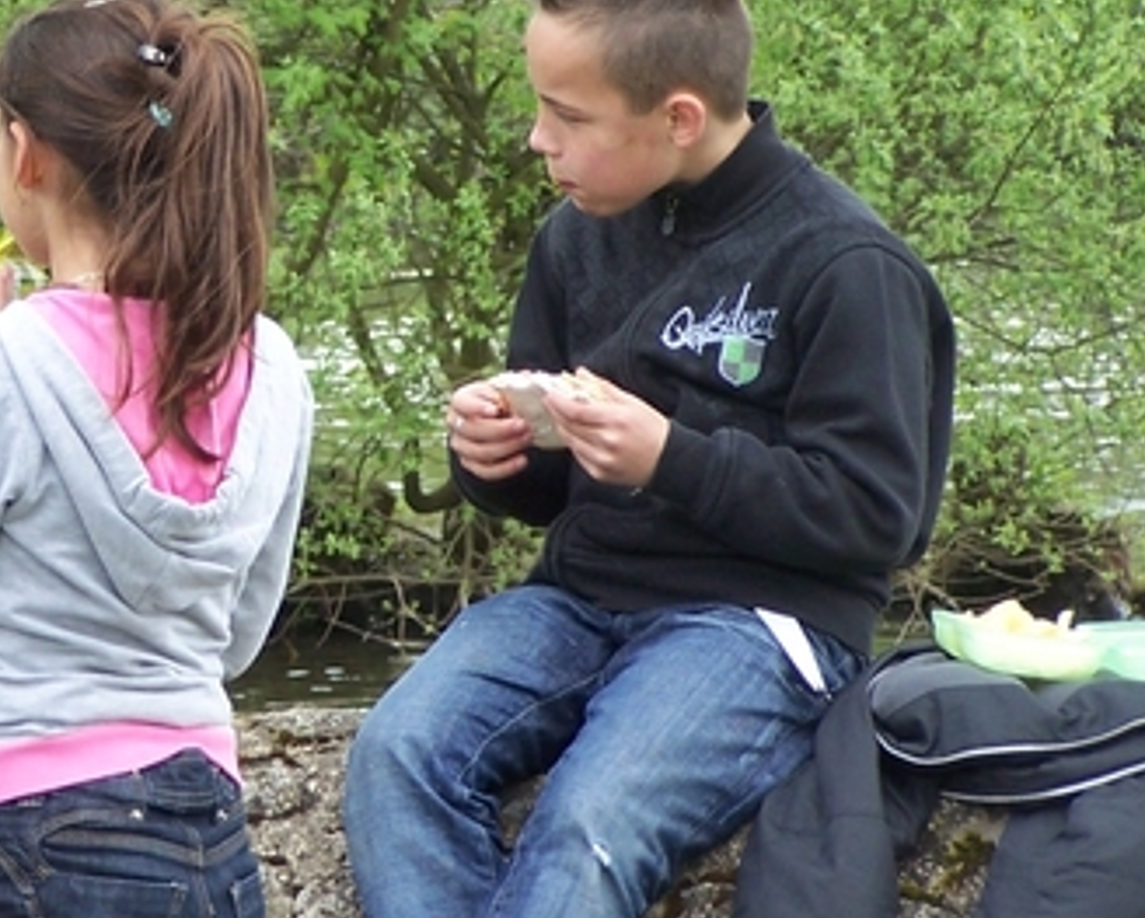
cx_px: -112
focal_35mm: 390
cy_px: 297
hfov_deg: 4.9
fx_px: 13228
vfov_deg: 4.0
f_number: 3.2
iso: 80
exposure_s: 1/180
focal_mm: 28
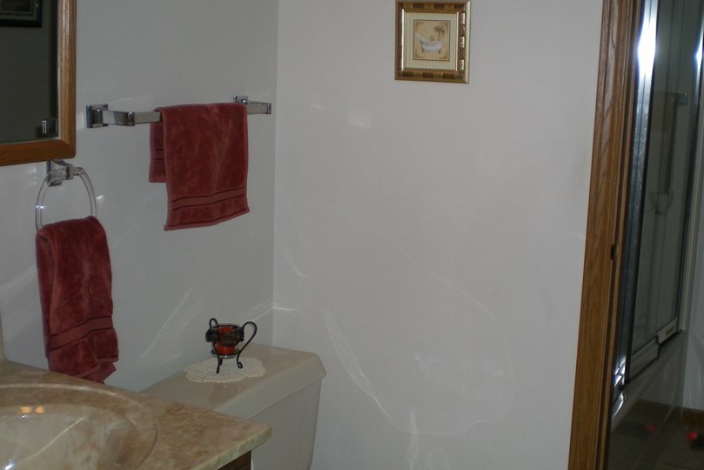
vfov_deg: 27.0
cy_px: 245
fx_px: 978
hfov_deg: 39.3
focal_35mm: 50
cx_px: 439
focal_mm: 6.3
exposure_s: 1/60
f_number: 3.1
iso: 50
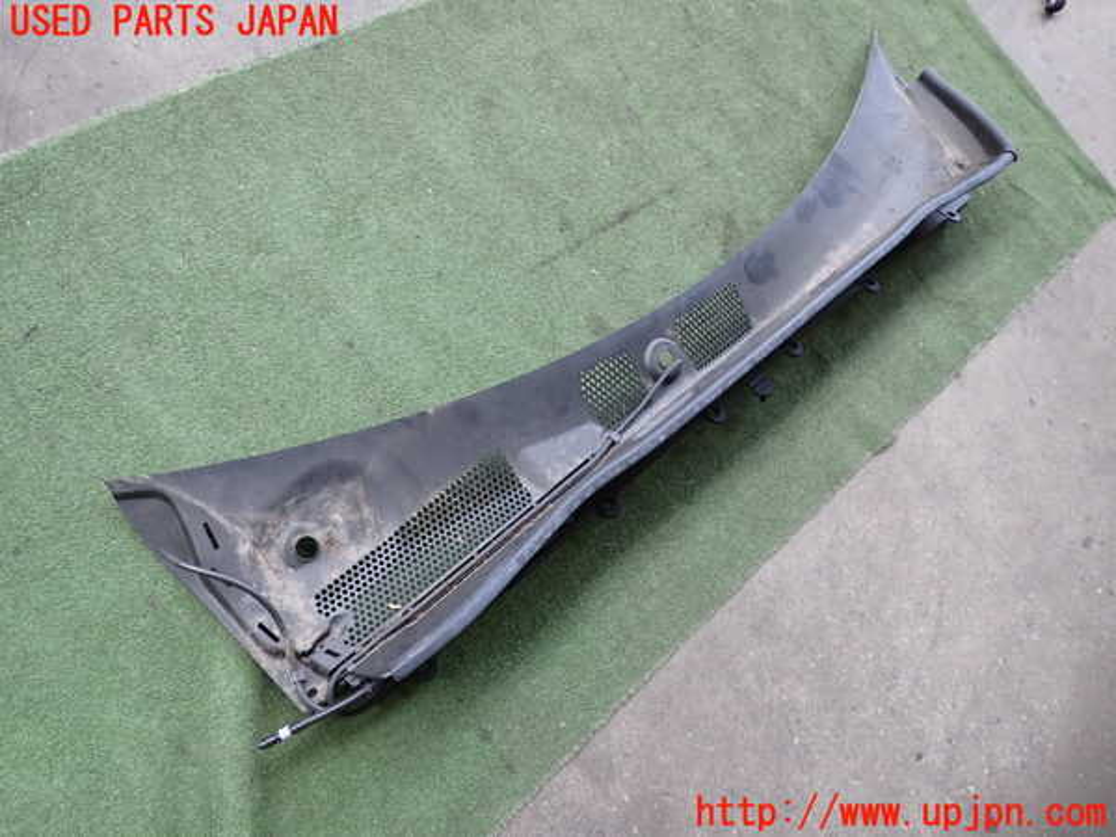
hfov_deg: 60.0
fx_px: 967
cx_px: 558
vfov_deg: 46.8
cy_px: 418
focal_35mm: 30
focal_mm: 5.4
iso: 200
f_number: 2.3
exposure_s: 1/125
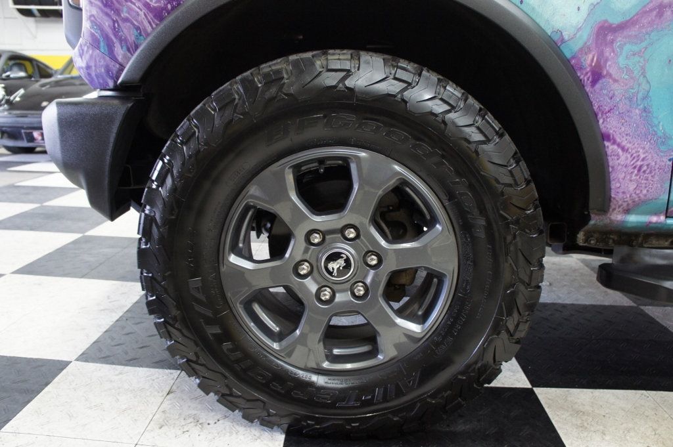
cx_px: 336
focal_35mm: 27
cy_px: 224
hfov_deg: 67.4
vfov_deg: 47.9
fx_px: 504
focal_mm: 18
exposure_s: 1/30
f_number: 3.5
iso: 800
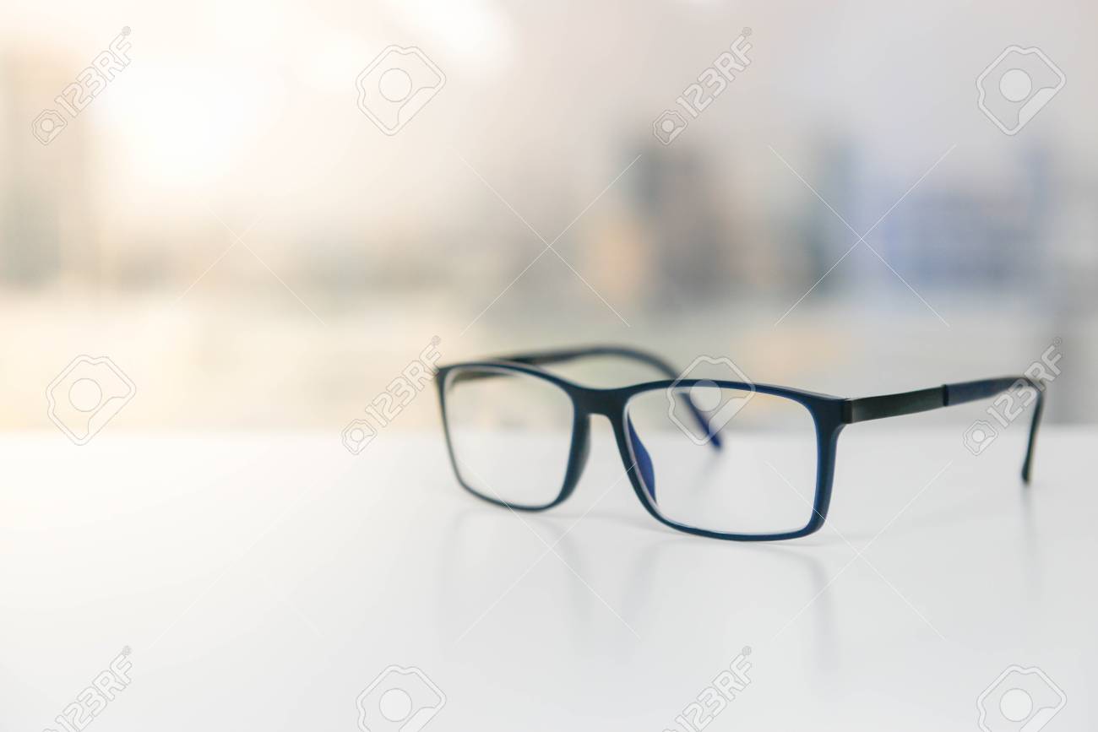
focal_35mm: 70
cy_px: 366
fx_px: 2135
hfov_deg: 28.8
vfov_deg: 19.5
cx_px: 549
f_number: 4
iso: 800
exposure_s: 1/250
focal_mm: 70
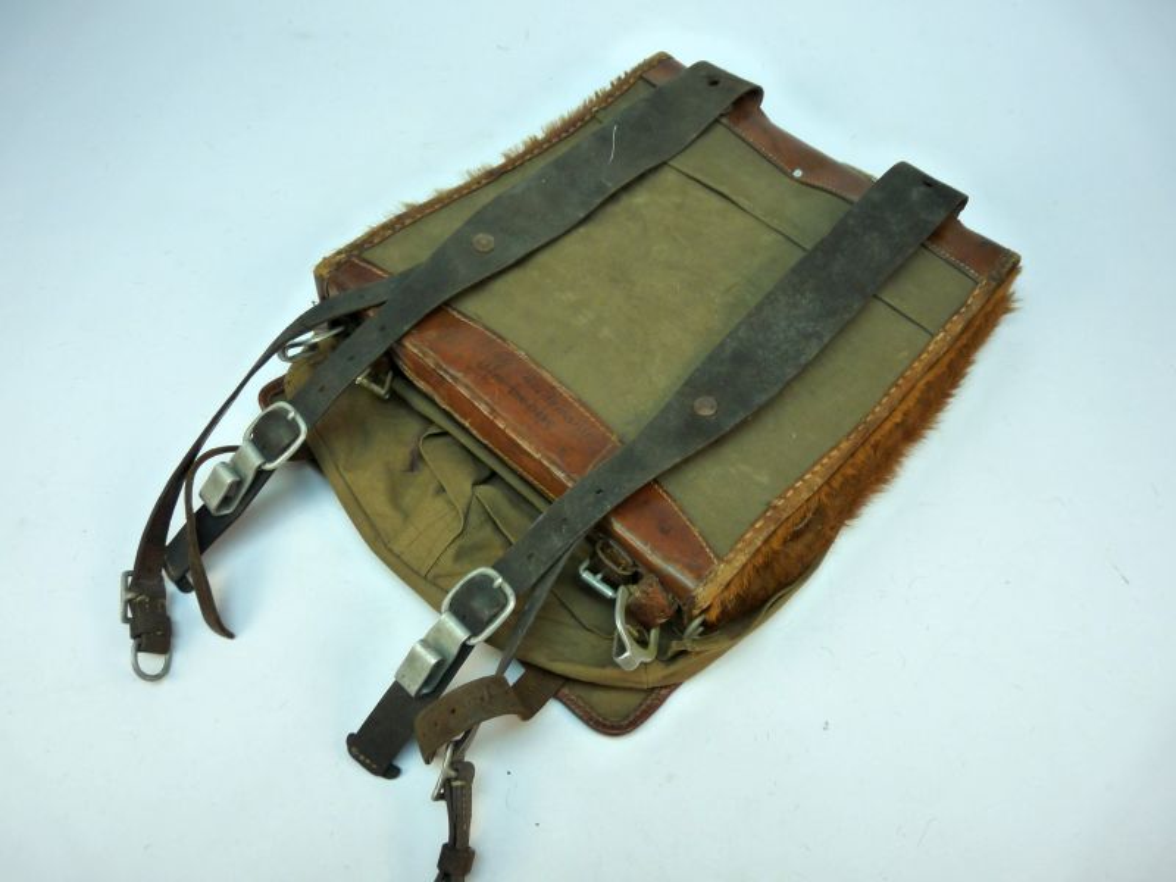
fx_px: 917
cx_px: 588
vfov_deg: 51.4
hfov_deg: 65.3
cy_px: 441
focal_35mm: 27
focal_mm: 4.8
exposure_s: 1/80
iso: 160
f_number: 2.8
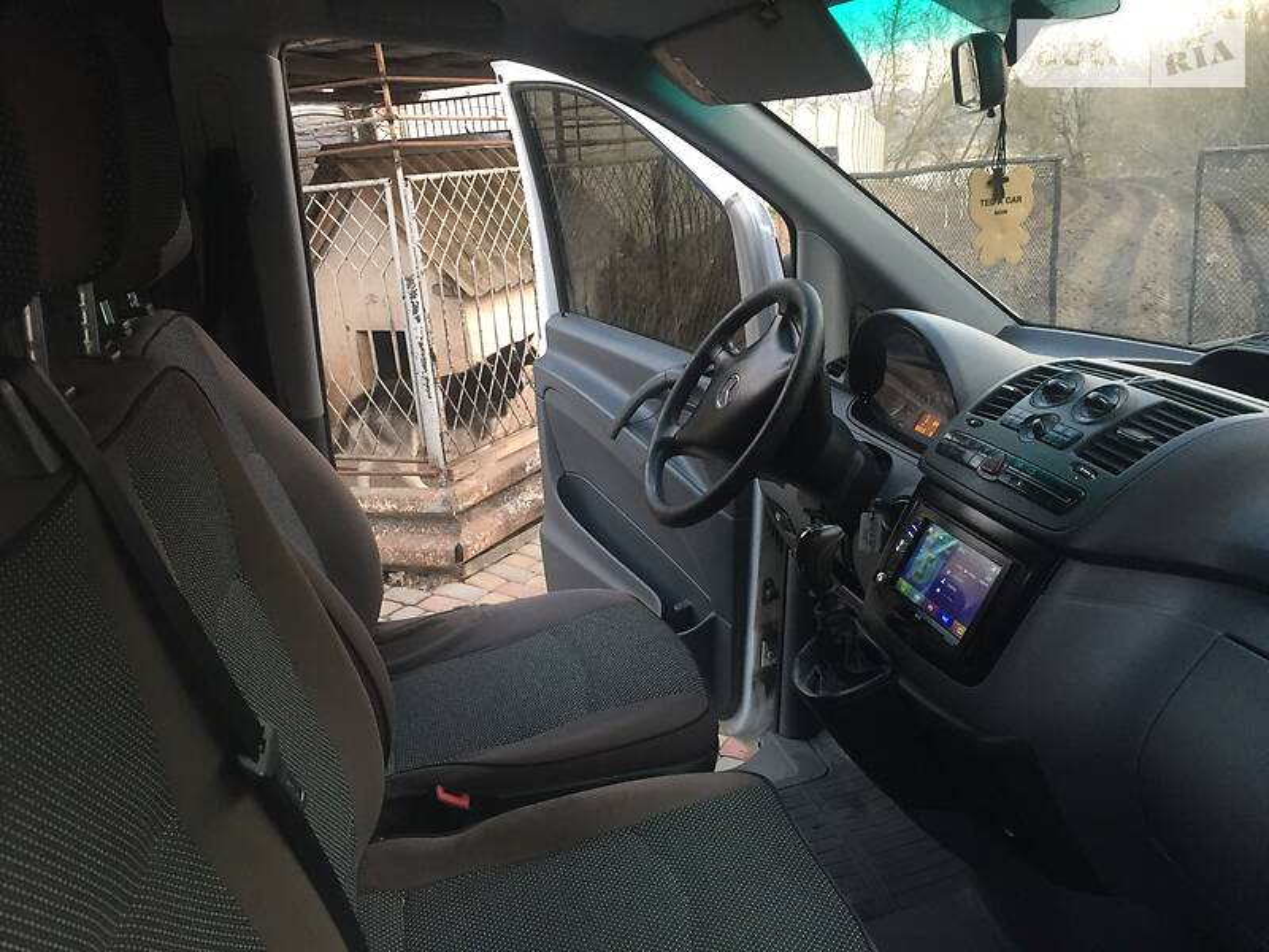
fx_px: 1063
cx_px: 634
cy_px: 476
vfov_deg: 48.2
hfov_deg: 61.7
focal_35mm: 29
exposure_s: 1/33
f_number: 2.2
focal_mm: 4.2
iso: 160
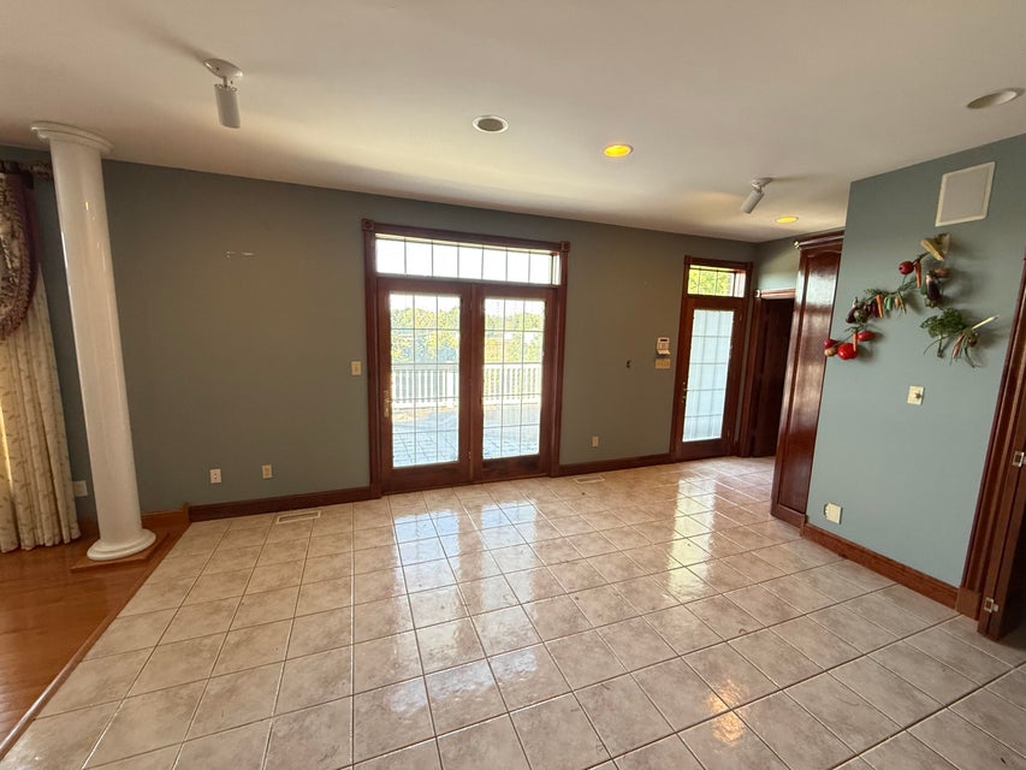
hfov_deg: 102.1
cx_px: 513
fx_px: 415
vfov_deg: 85.7
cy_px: 385
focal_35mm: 14
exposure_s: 1/120
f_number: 2.2
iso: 400
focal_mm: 2.22
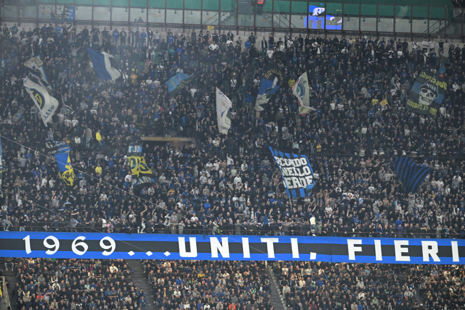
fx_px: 2325
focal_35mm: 180
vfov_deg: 7.6
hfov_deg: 11.4
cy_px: 155
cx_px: 232
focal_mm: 180
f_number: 5.6
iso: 1600
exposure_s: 1/100
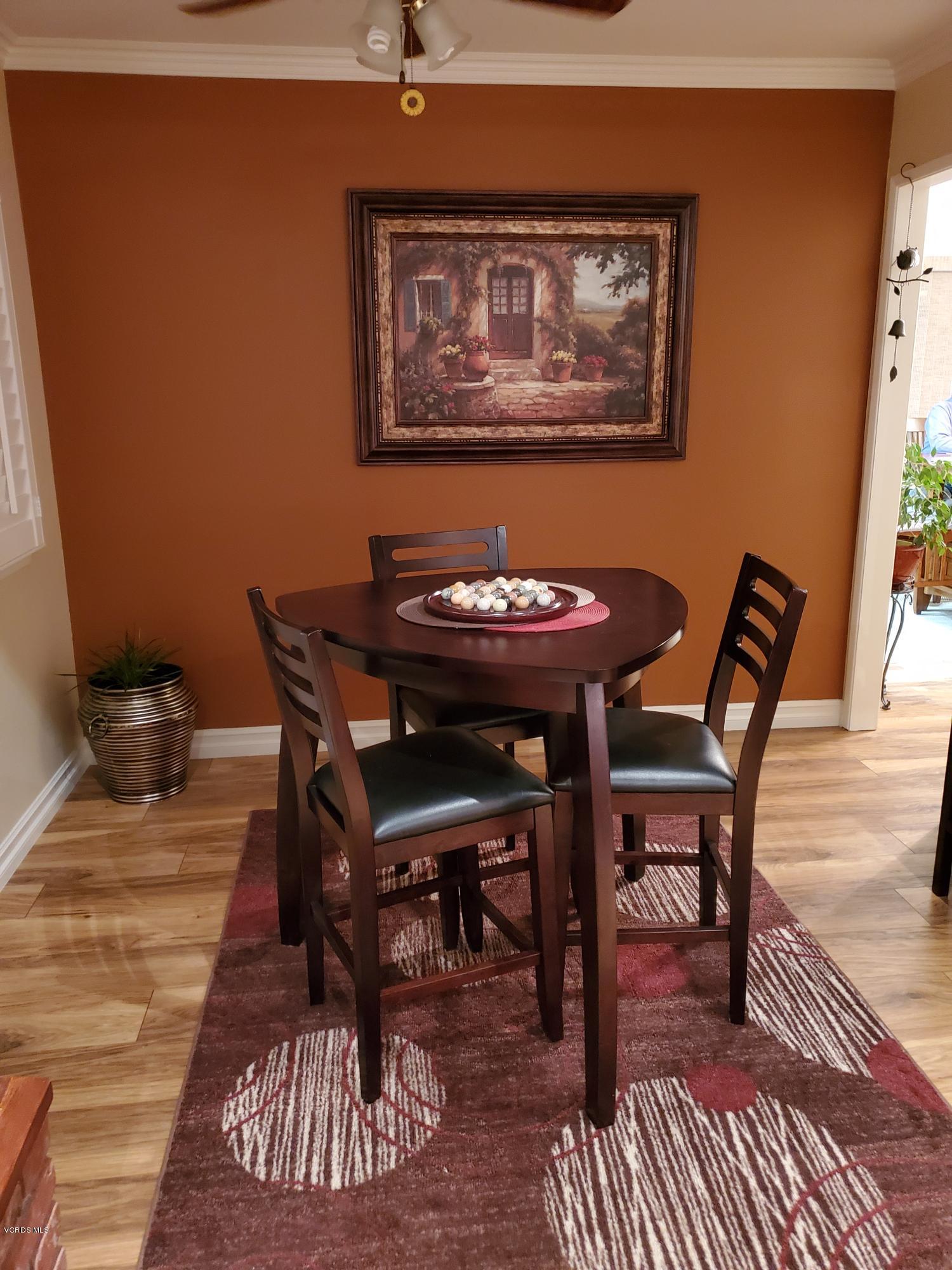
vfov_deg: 67.3
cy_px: 635
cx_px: 476
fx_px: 953
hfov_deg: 53.1
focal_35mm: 26
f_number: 1.5
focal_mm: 4.3
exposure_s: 1/11
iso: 640
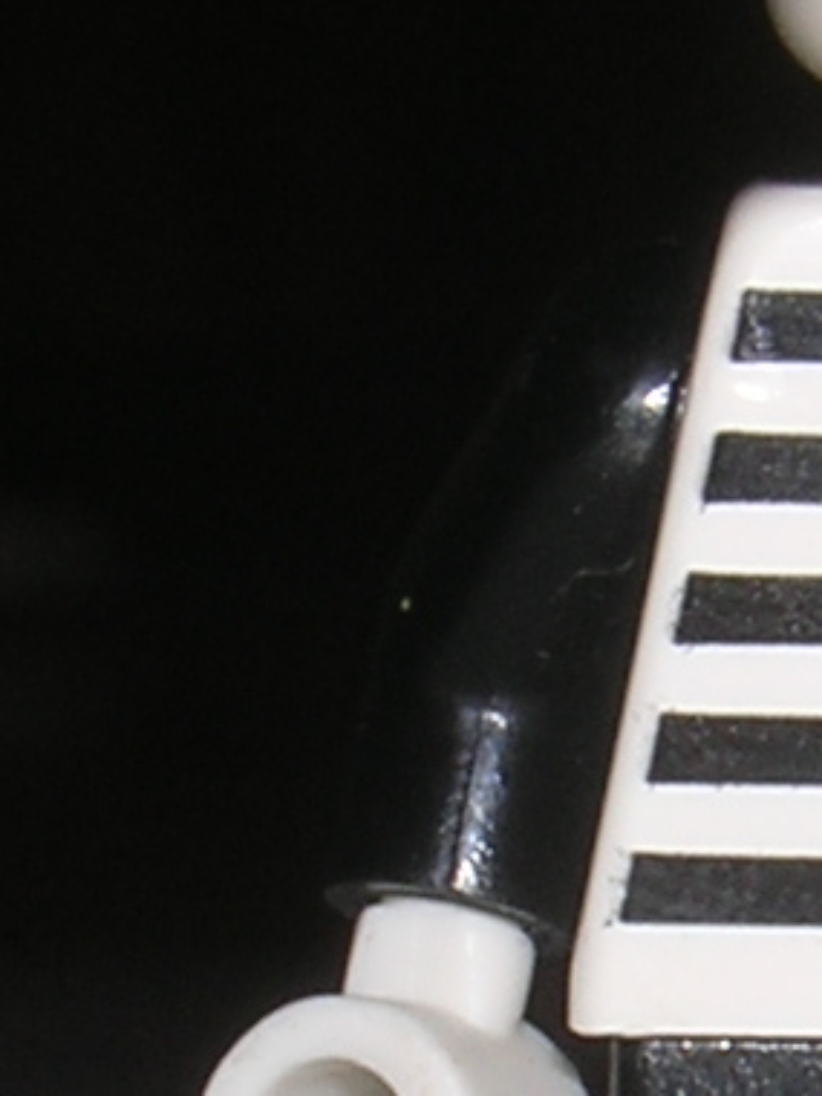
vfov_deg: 5.5
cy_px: 883
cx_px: 914
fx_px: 11335
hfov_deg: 4.1
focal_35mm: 358
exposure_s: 1/60.1
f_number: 8.2
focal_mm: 11.1
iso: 100
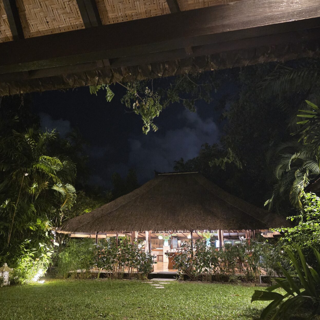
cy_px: 179
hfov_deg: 57.3
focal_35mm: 28
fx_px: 293
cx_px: 160
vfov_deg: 57.2
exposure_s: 1/16.7
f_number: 1.7
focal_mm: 6.3
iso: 4000
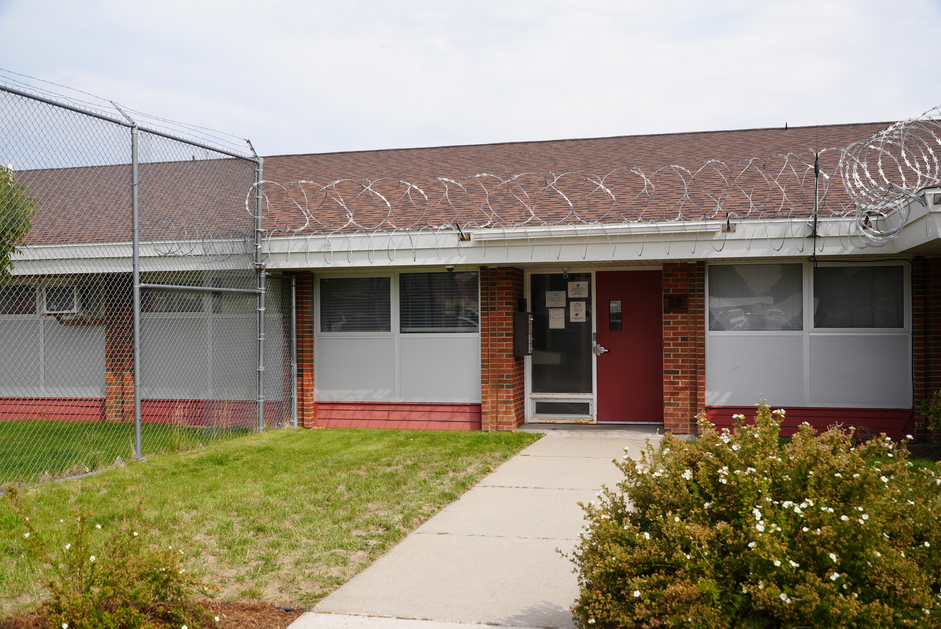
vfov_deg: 37.9
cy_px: 314
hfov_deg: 54.4
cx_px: 470
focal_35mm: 35
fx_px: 915
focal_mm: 35
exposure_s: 1/400
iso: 80
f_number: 5
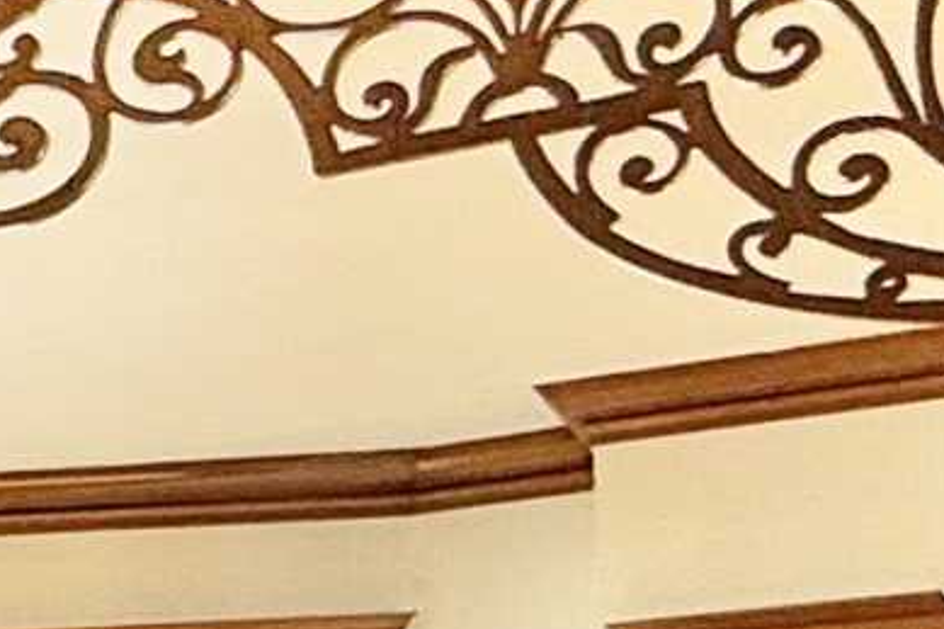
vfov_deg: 11.0
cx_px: -1994
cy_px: 1209
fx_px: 3014
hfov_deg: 10.8
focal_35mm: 115
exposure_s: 1/120
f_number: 2.2
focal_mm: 2.22
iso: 50
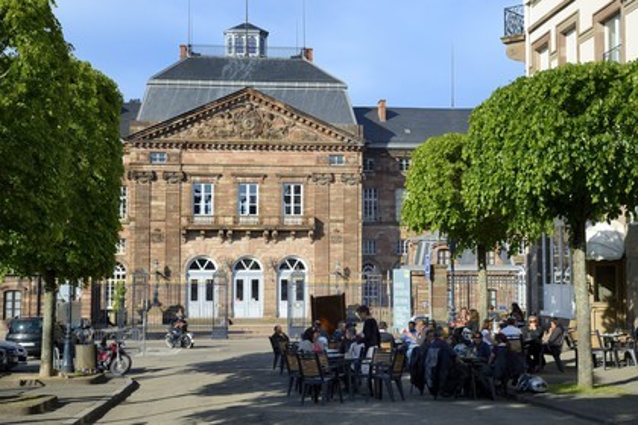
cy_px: 212
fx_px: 975
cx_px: 319
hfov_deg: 36.2
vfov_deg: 24.6
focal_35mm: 55
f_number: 11
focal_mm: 55
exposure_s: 1/250
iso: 200
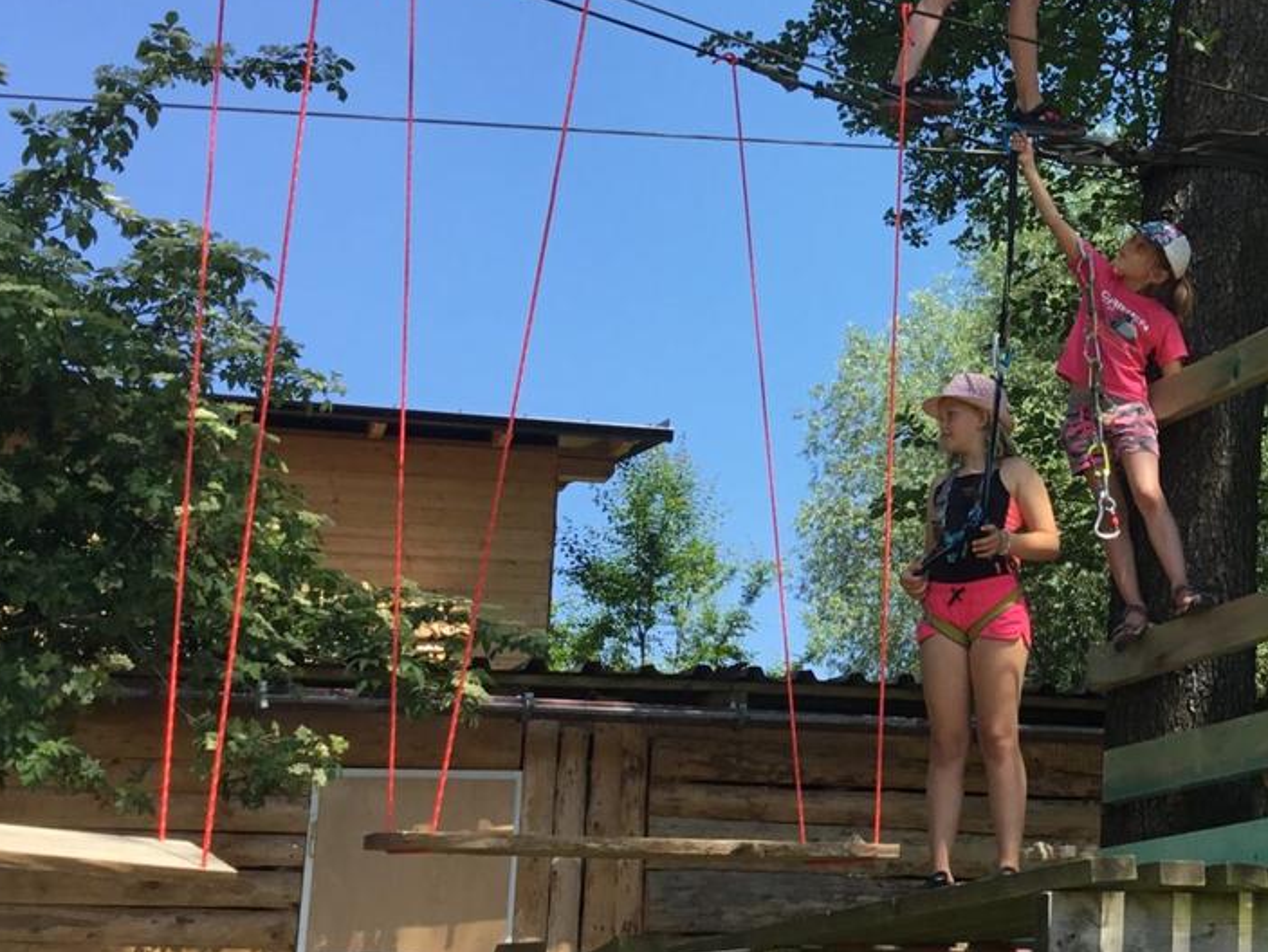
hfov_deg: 31.6
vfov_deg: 24.7
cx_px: 1062
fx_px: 2162
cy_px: 307
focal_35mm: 59
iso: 25
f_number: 2.4
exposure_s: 1/646
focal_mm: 3.3
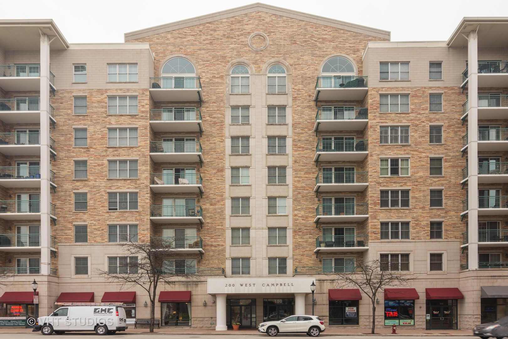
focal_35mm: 27
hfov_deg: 67.4
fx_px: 381
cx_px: 254
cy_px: 170
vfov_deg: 47.9
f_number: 8
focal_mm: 18
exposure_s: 1/100
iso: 200
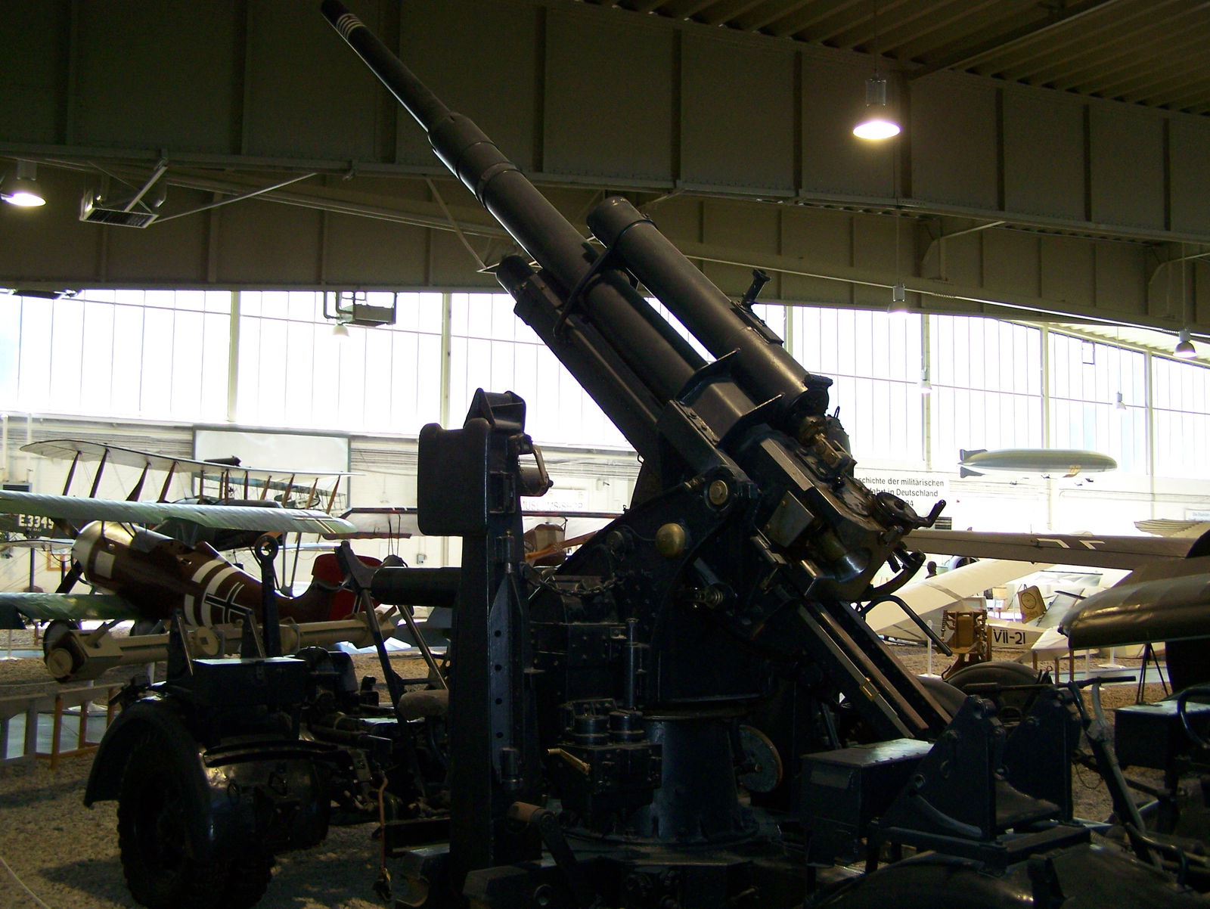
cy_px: 454
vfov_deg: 37.8
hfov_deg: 49.0
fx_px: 1329
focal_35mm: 38
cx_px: 605
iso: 160
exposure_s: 1/80
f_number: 2.8
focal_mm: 6.3
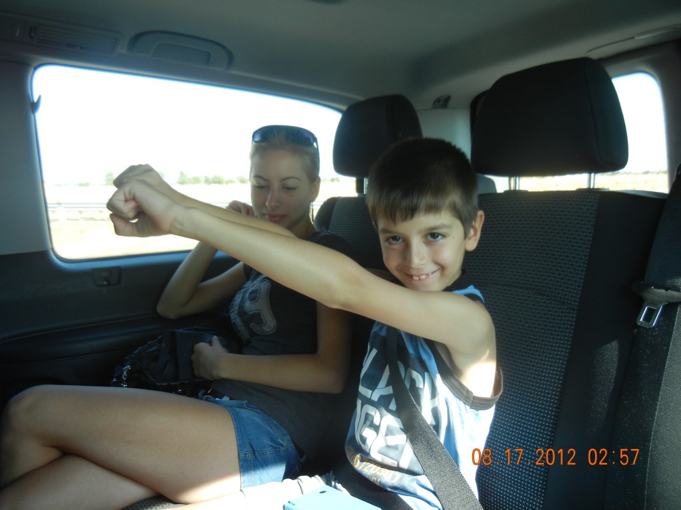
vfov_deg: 46.8
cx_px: 340
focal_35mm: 30
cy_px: 255
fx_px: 590
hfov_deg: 60.0
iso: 160
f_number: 3.5
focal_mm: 5.4
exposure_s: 1/192
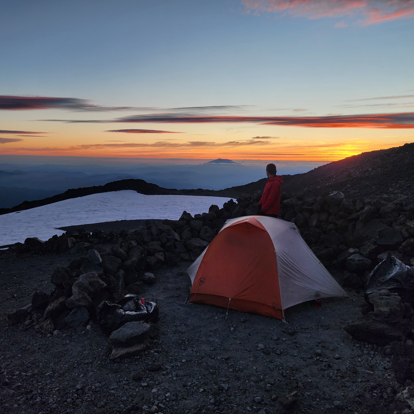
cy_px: 207
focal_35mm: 28
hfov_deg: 57.3
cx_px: 206
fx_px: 379
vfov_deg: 57.3
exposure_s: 1/180
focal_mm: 6.4
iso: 16
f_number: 1.8
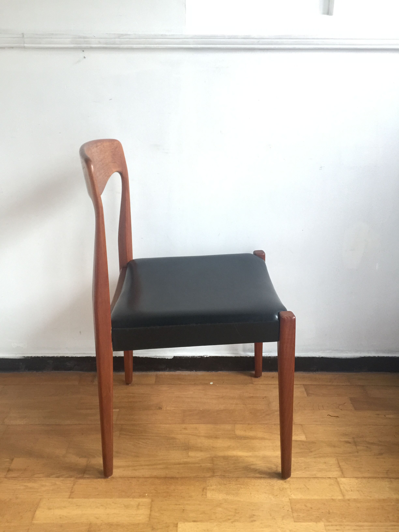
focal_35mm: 29
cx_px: 200
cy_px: 266
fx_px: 446
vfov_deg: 61.7
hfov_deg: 48.2
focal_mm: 4.15
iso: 125
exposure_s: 1/17
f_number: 2.2
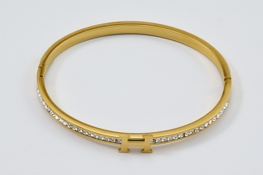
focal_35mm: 157
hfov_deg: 13.1
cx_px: 132
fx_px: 1147
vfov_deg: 8.7
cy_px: 88
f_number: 5.6
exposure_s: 1/160
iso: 200
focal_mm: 105
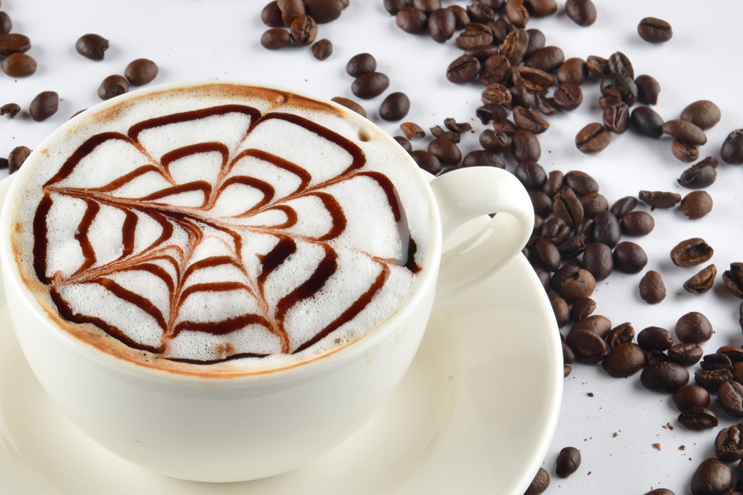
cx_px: 221
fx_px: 2910
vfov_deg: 9.7
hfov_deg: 14.5
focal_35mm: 141
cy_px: 333
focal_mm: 70
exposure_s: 1/160
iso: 100
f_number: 22
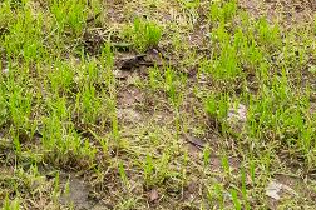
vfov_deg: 10.6
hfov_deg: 17.9
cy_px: -362
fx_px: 886
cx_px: -169
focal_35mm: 101
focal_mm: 17
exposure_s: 1/50
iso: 200
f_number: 9
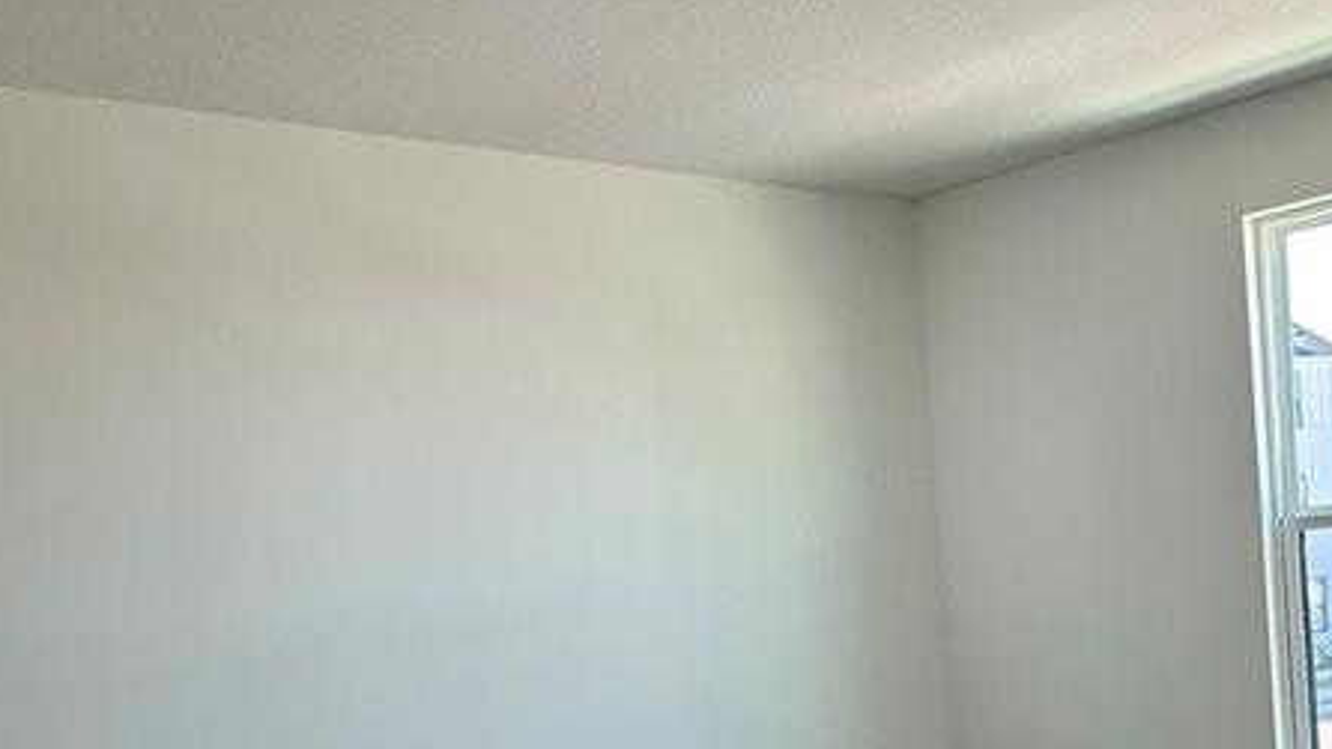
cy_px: 633
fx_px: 1448
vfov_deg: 28.2
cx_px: 797
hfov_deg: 49.1
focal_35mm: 41
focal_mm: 2.22
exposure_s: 1/120
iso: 80
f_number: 2.2
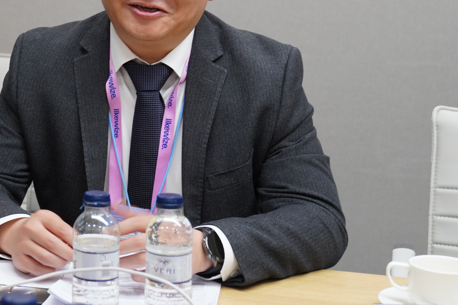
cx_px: 28
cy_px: 51
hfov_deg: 20.7
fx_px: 1221
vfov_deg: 14.2
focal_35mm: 96
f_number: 4.5
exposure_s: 1/50
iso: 800
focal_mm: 40
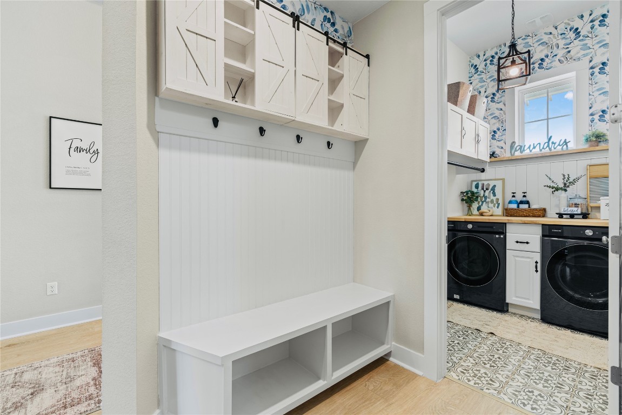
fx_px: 276
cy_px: 208
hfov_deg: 96.7
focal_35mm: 16
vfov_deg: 73.8
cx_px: 311
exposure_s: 1/2
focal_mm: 16
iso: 500
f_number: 8
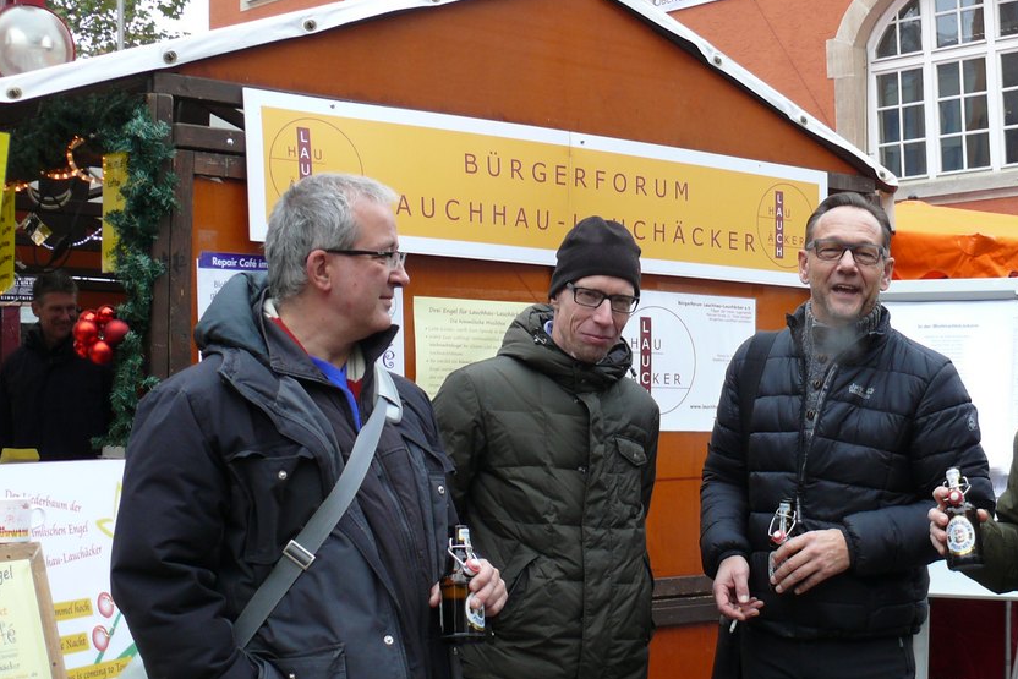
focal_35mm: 56
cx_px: 661
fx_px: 1584
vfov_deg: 24.1
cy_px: 432
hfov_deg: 35.4
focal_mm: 7.5
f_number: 2.8
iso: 100
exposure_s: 1/60
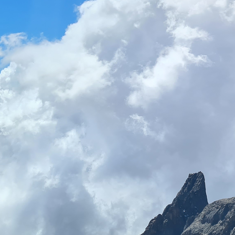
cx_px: 265
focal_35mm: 81
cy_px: 29
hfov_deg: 20.3
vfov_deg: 21.0
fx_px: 622
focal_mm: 5.4
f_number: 1.8
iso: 50
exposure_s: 1/3024
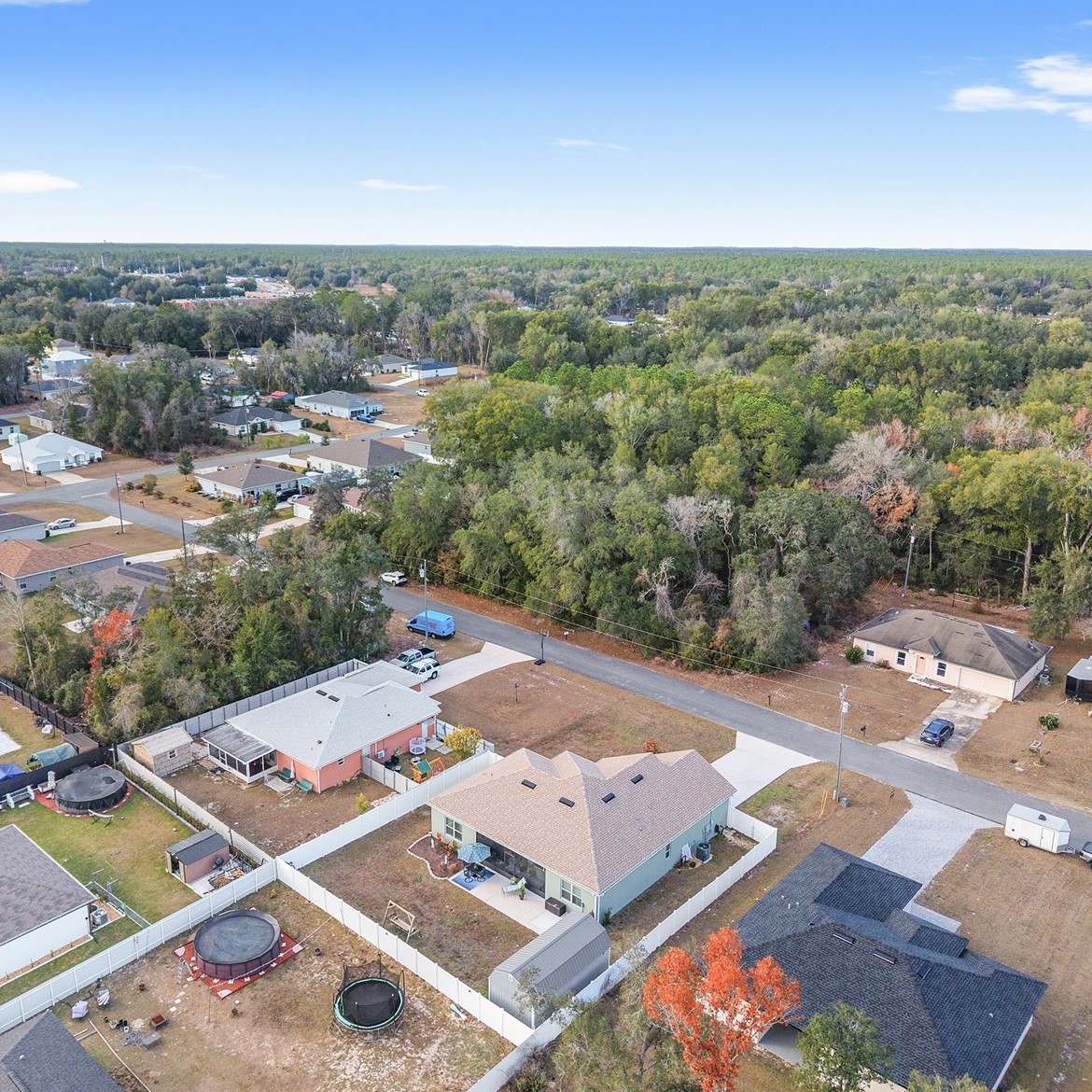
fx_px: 1035
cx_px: 508
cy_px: 539
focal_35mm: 29
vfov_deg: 55.6
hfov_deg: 55.6
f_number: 1.8
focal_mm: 8.67
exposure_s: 1/1000
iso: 340
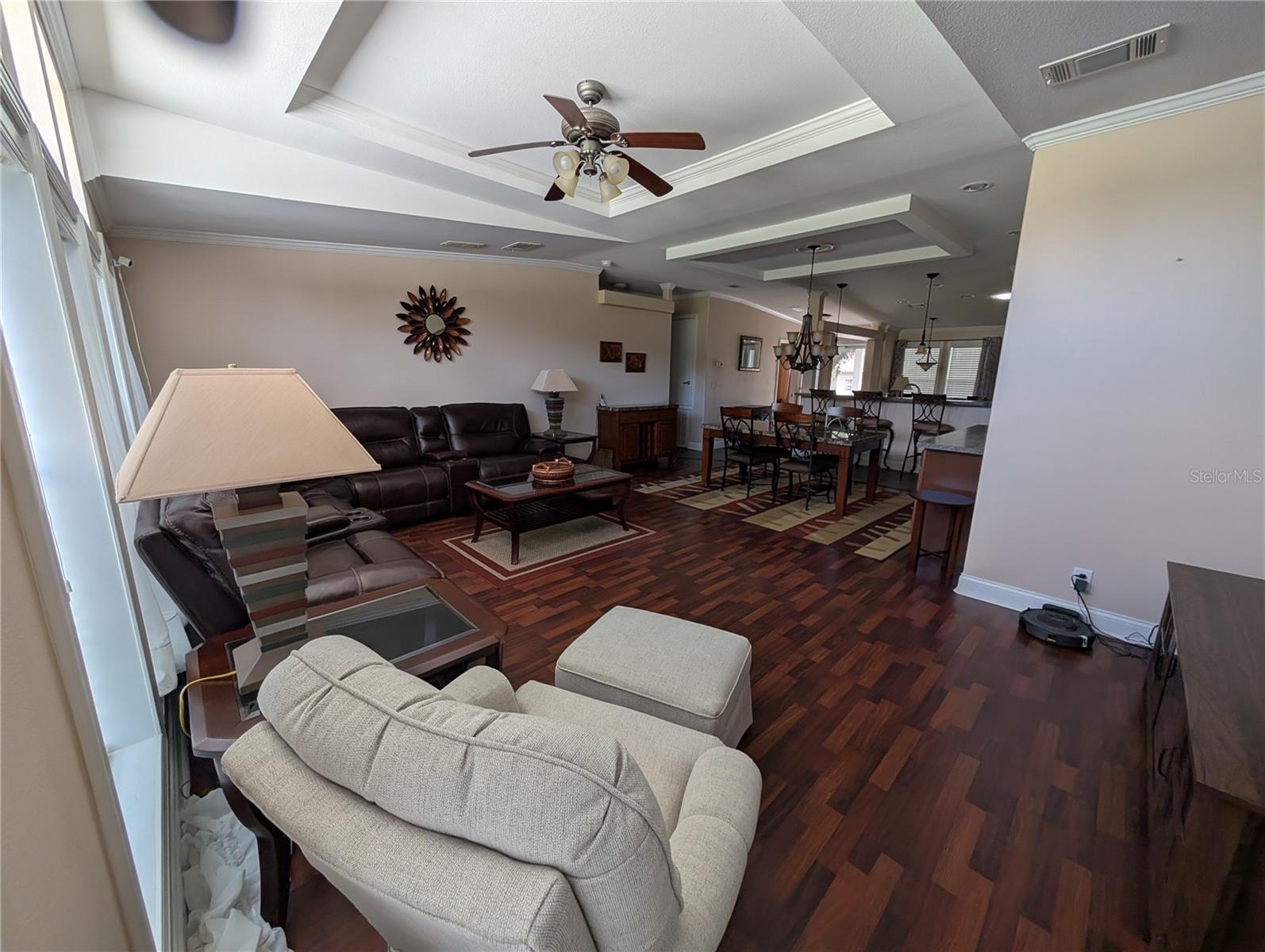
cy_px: 476
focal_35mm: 12
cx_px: 632
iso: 53
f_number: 1.7
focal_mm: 2.02
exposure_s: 1/205
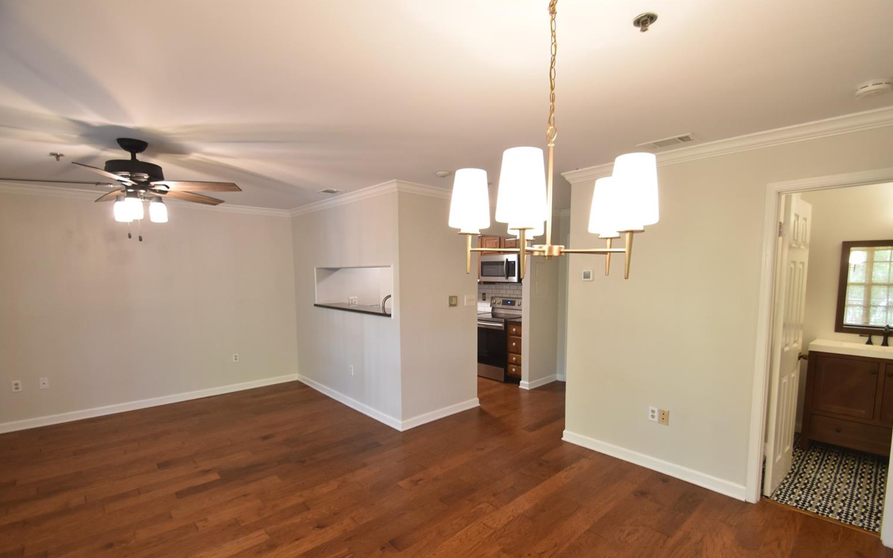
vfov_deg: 71.0
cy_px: 309
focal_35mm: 16
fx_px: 389
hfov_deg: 97.8
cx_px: 455
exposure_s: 1/30
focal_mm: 10
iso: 800
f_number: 4
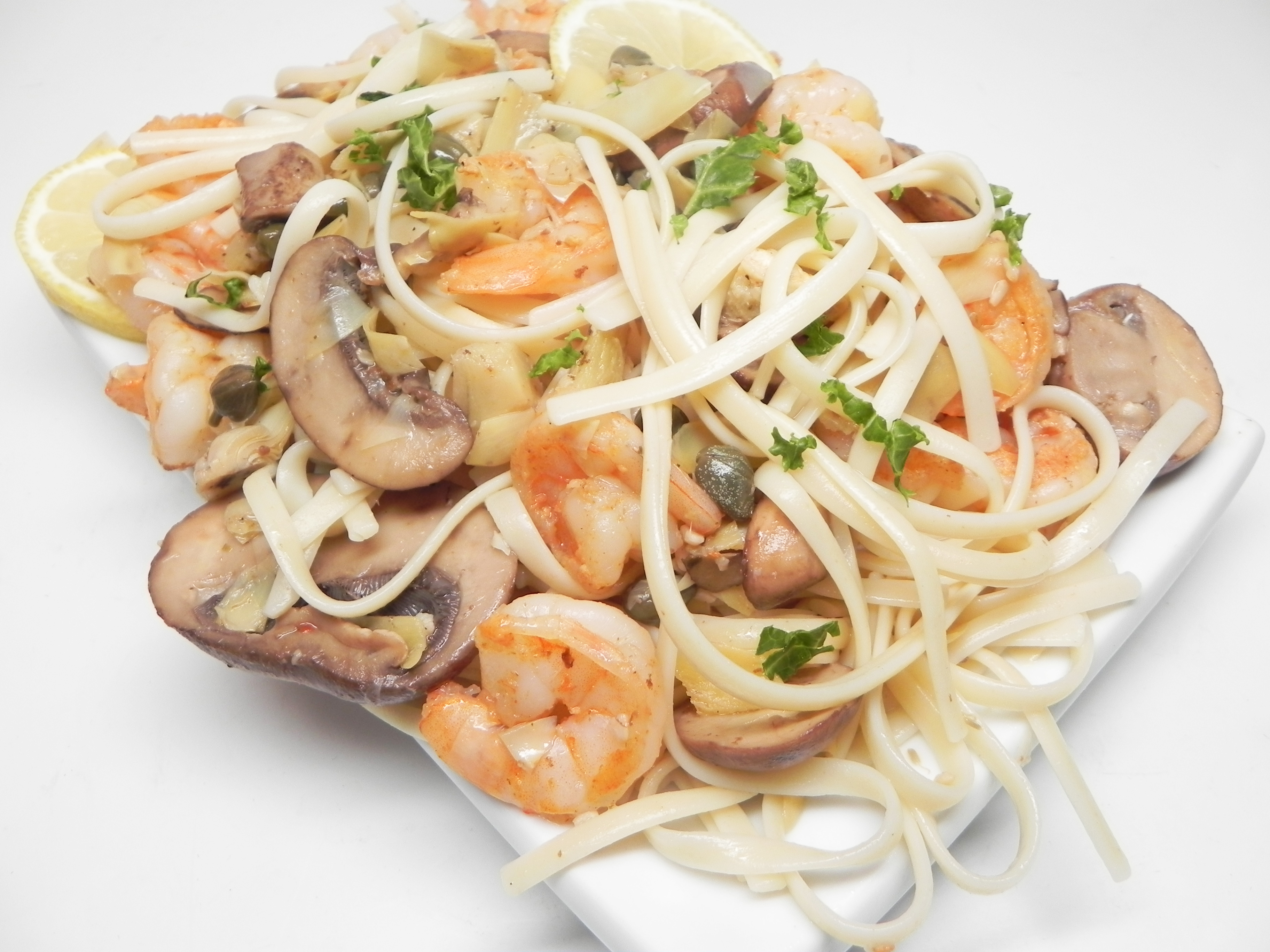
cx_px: 635
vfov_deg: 48.2
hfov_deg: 61.7
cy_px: 476
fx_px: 1064
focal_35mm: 29
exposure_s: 1/37.7
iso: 160
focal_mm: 5.2
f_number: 2.8
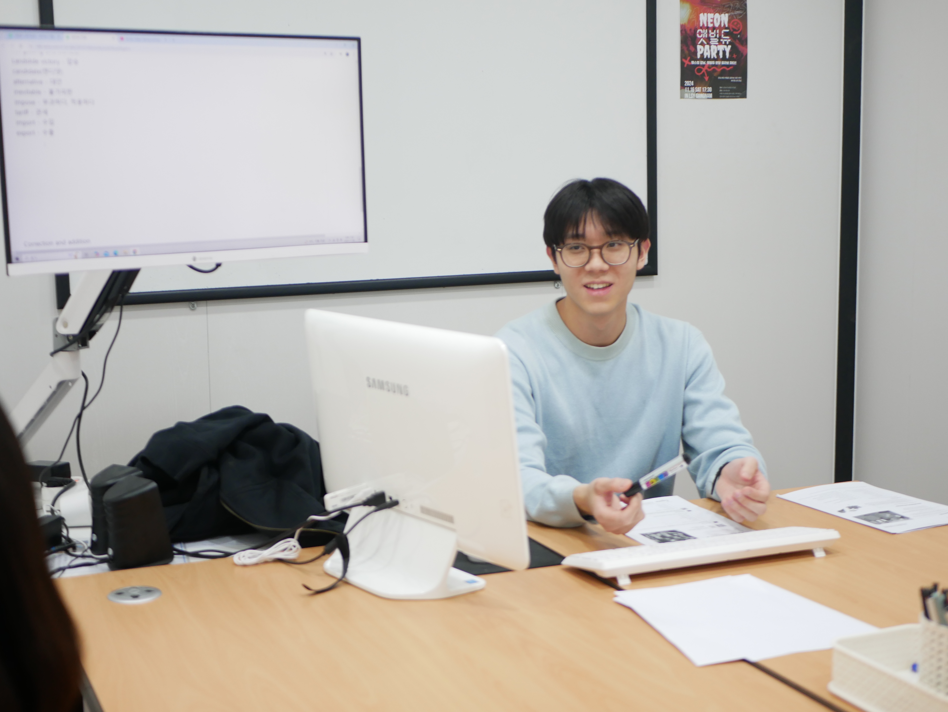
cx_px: 474
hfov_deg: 38.2
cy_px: 356
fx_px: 1370
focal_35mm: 50
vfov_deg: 29.1
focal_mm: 25
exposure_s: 1/125
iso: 320
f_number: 1.7
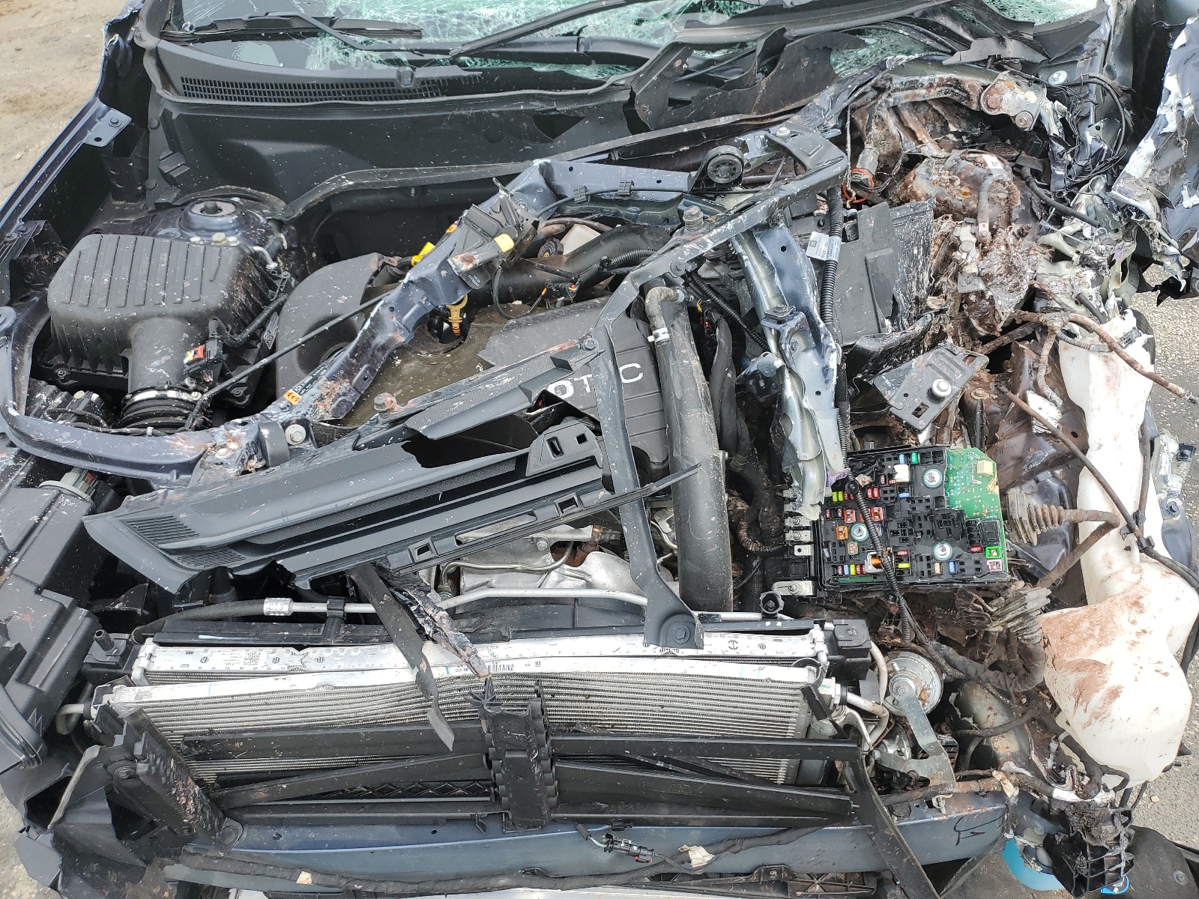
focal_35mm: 26
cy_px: 450
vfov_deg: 53.1
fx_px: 901
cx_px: 600
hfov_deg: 67.3
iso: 50
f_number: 1.5
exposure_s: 1/1000
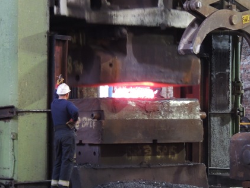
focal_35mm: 162
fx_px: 1170
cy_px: 97
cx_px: 130
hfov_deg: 12.2
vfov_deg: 9.2
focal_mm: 27.6
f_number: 4.4
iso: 800
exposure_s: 1/3
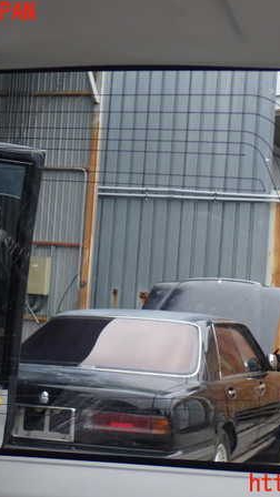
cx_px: 167
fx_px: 964
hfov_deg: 16.5
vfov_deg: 29.0
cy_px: 248
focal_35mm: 73
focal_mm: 9.01
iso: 200
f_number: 3.2
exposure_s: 1/60
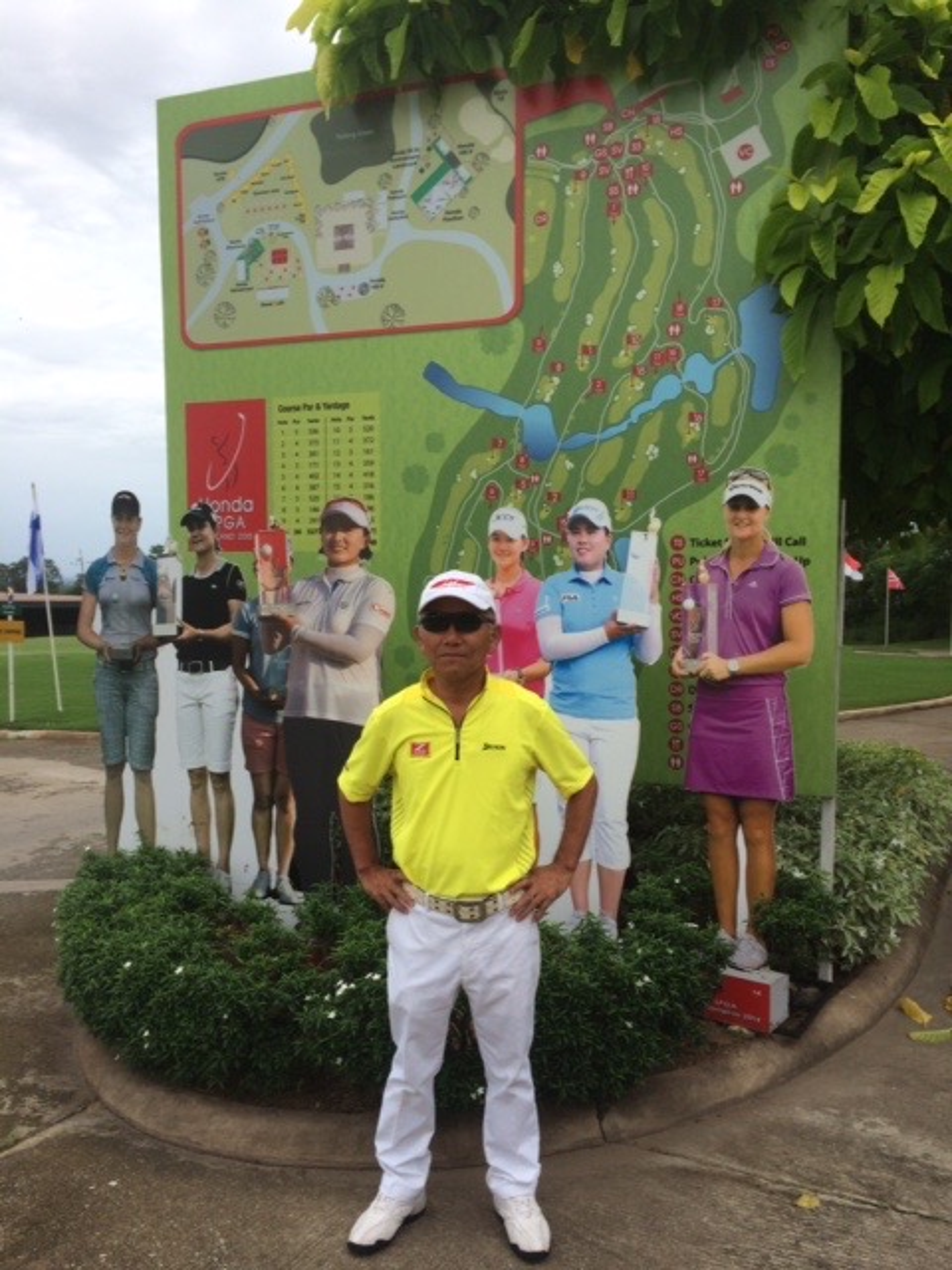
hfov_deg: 48.2
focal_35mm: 29
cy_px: 635
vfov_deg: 61.7
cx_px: 476
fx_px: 1063
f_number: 2.2
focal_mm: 4.15
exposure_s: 1/1642
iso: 32
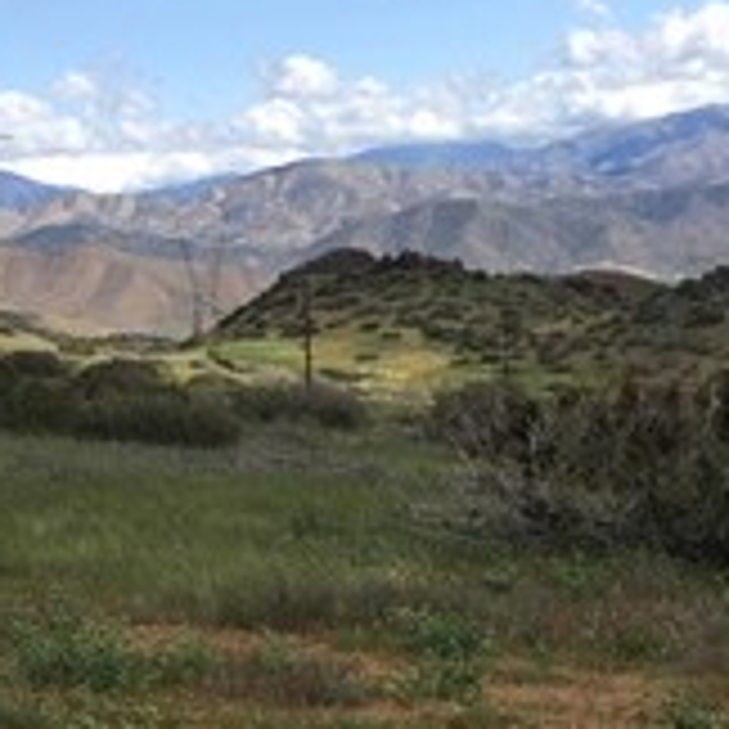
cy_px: 760
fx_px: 1811
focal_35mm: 76
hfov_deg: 22.4
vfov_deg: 21.8
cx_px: 140
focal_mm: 4.15
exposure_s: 1/1508
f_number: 2.2
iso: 25
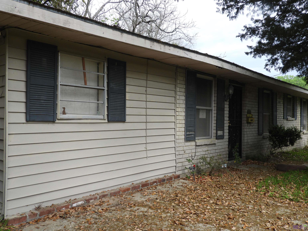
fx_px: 267
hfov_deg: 60.0
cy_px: 116
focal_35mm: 30
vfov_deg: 46.8
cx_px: 154
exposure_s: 1/640
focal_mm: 5.4
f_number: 3.5
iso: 100
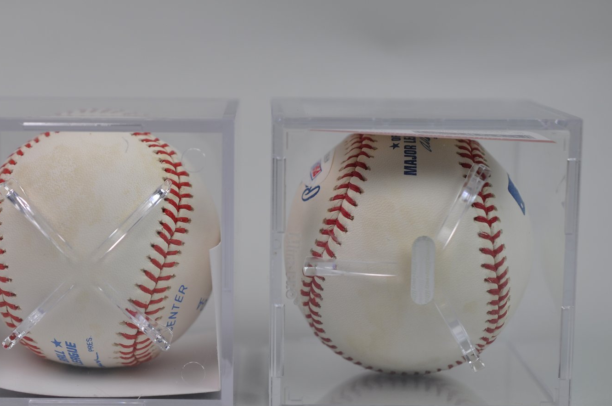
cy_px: 235
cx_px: 247
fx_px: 1307
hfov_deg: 26.3
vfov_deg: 17.7
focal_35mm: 77
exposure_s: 1/60
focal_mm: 40
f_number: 4
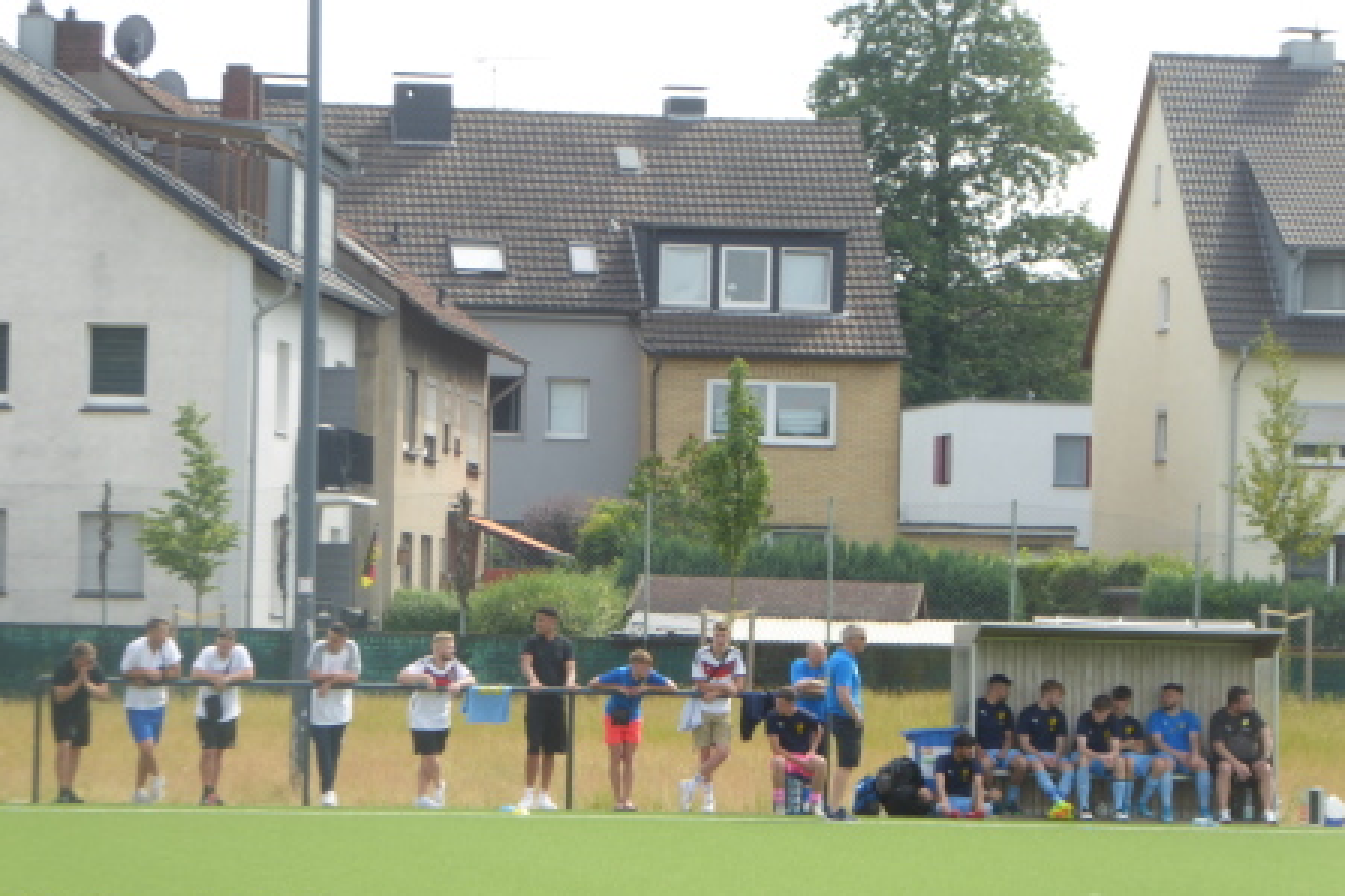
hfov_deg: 11.4
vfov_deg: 7.6
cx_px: 674
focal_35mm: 180
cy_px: 457
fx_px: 6724
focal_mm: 30.9
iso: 80
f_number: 5.6
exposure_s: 1/125
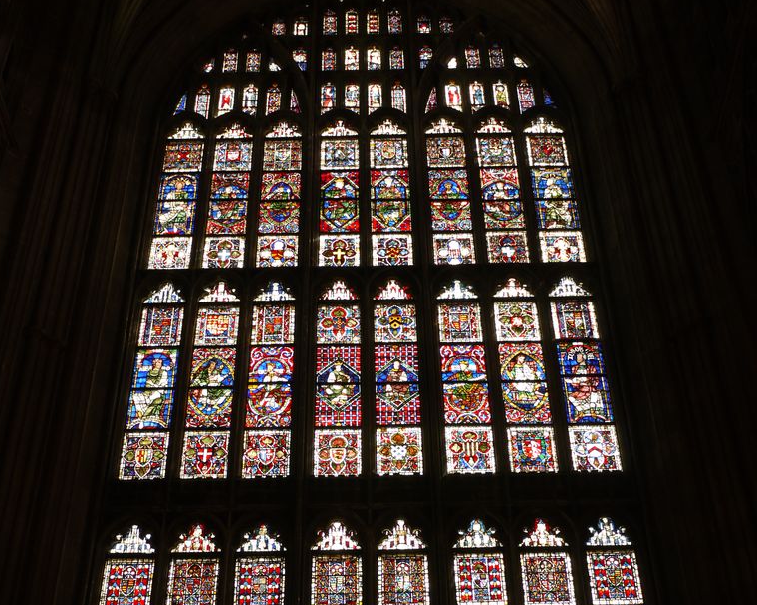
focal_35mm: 50
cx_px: 376
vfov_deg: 29.9
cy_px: 437
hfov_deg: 37.3
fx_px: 1120
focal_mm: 19
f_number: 4.3
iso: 100
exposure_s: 1/40
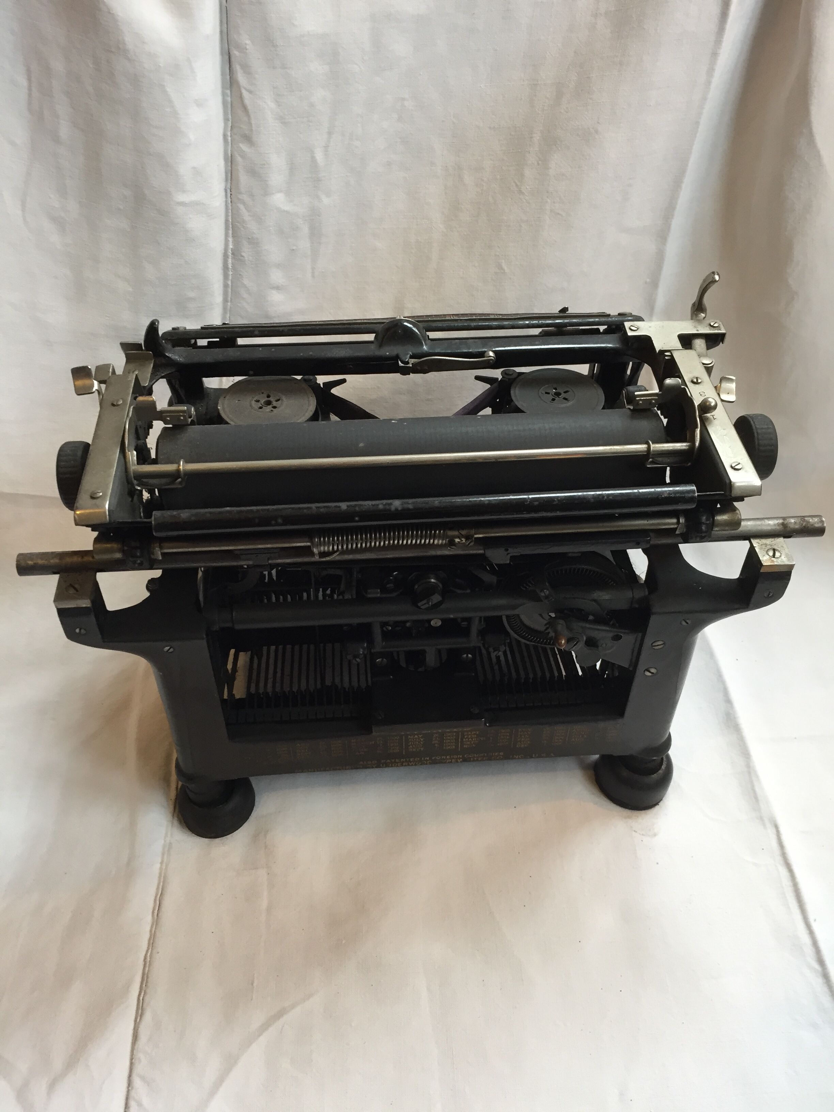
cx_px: 417
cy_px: 556
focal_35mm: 29
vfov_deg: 61.7
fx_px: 932
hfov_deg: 48.2
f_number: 2.2
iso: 125
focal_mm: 4.15
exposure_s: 1/33
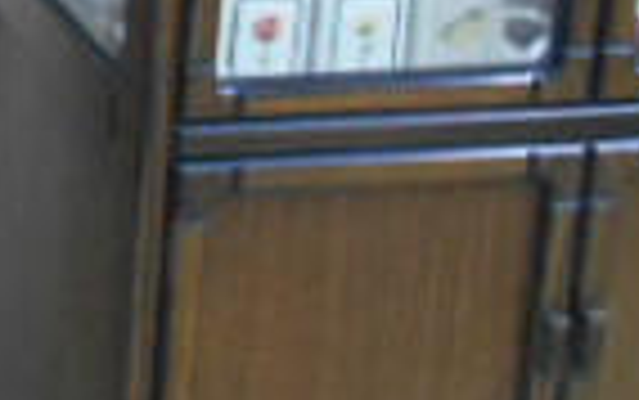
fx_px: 3416
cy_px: -589
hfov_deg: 9.9
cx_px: -662
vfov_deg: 6.4
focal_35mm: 196
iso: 800
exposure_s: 1/8
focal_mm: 7.2
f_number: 3.9
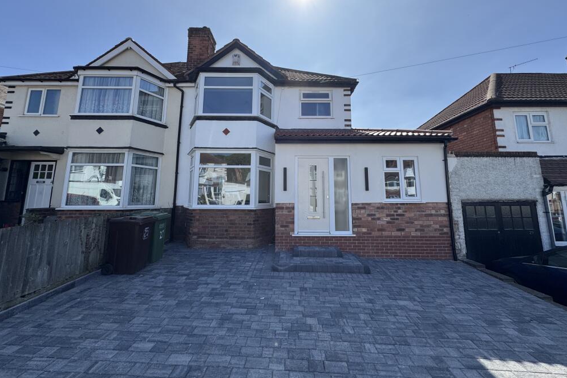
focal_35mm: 15
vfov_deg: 76.9
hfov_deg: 100.4
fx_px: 236
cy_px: 162
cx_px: 290
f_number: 2.2
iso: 50
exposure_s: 1/1567
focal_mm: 2.22
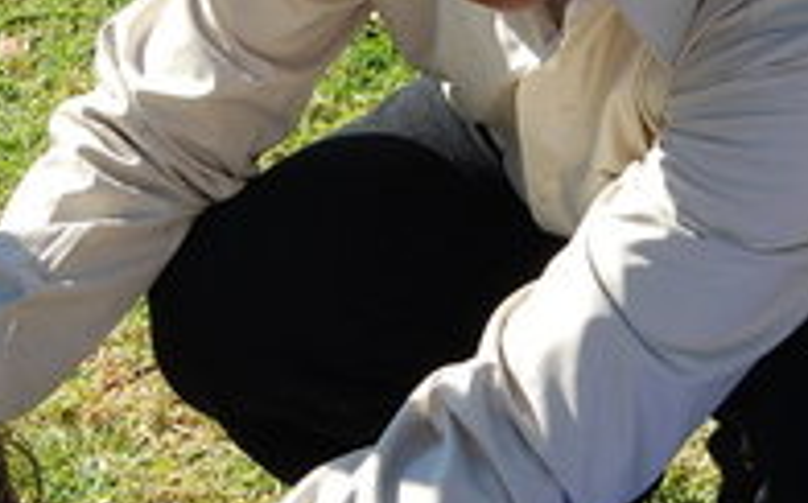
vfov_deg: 8.7
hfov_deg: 14.0
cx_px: 379
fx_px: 3299
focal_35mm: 150
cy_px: 247
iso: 200
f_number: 9
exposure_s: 1/320
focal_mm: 30
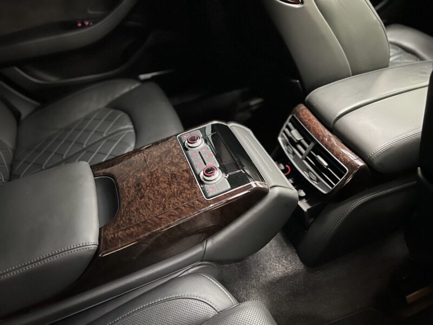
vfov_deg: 53.1
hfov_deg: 67.3
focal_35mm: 26
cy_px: 162
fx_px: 325
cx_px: 216
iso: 1000
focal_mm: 5.7
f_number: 1.5
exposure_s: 1/19
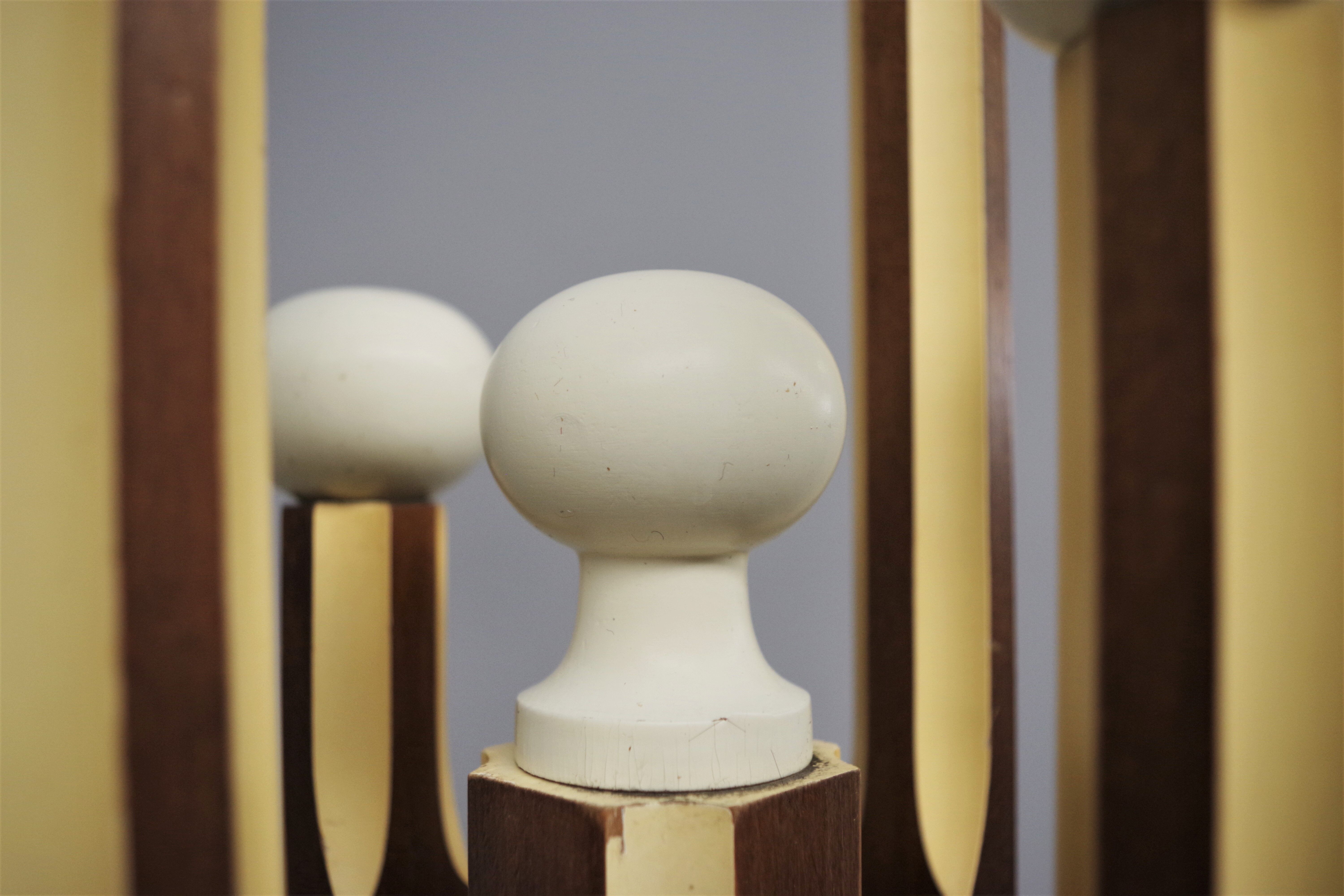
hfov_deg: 60.3
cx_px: 672
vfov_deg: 42.3
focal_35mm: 31
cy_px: 448
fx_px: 1157
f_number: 4
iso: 800
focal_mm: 21.25
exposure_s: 1/60
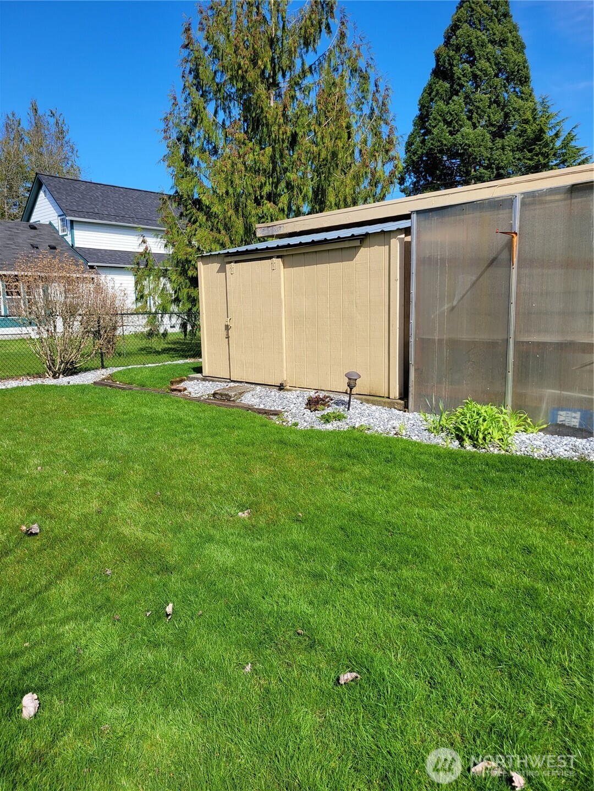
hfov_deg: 53.1
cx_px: 297
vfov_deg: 67.3
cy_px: 396
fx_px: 595
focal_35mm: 26
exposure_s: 1/2005
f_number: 1.8
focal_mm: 5.4
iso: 40
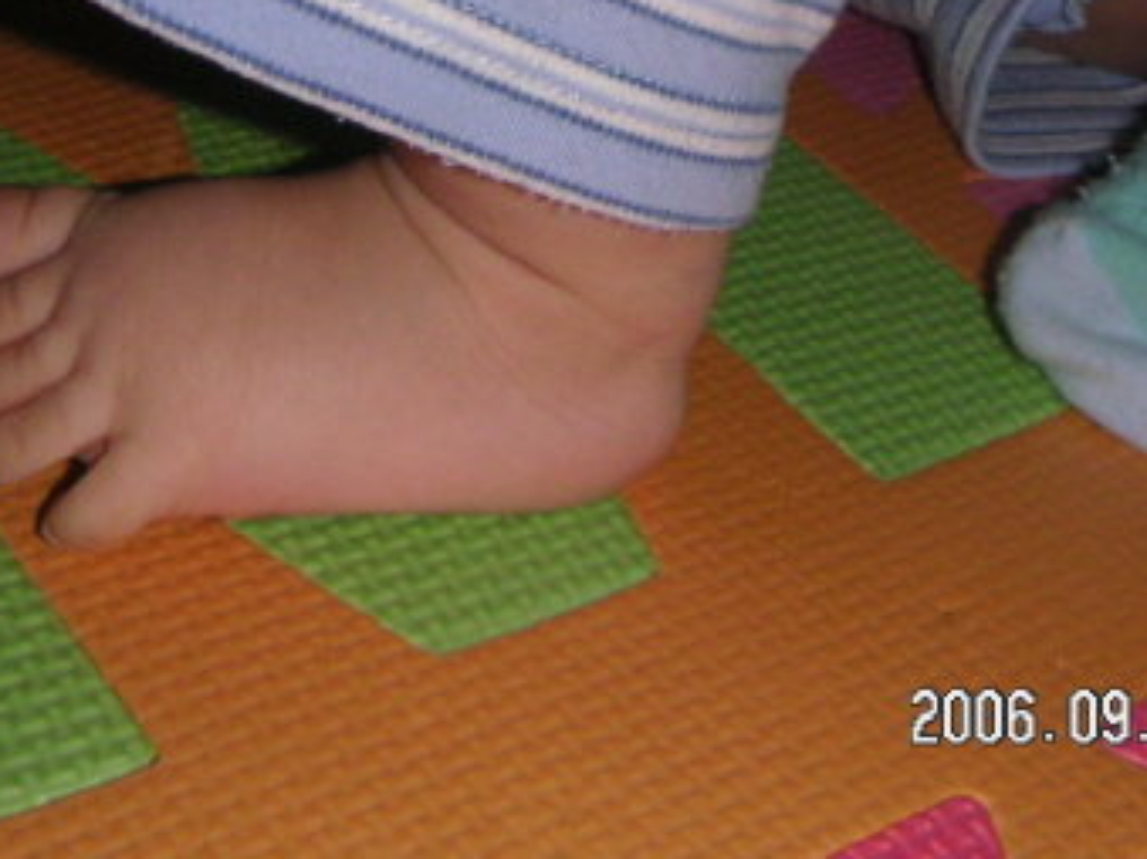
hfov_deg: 28.0
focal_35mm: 69
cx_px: 379
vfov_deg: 20.9
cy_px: 105
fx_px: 2286
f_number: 6.7
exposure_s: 1/45
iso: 200
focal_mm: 5.1
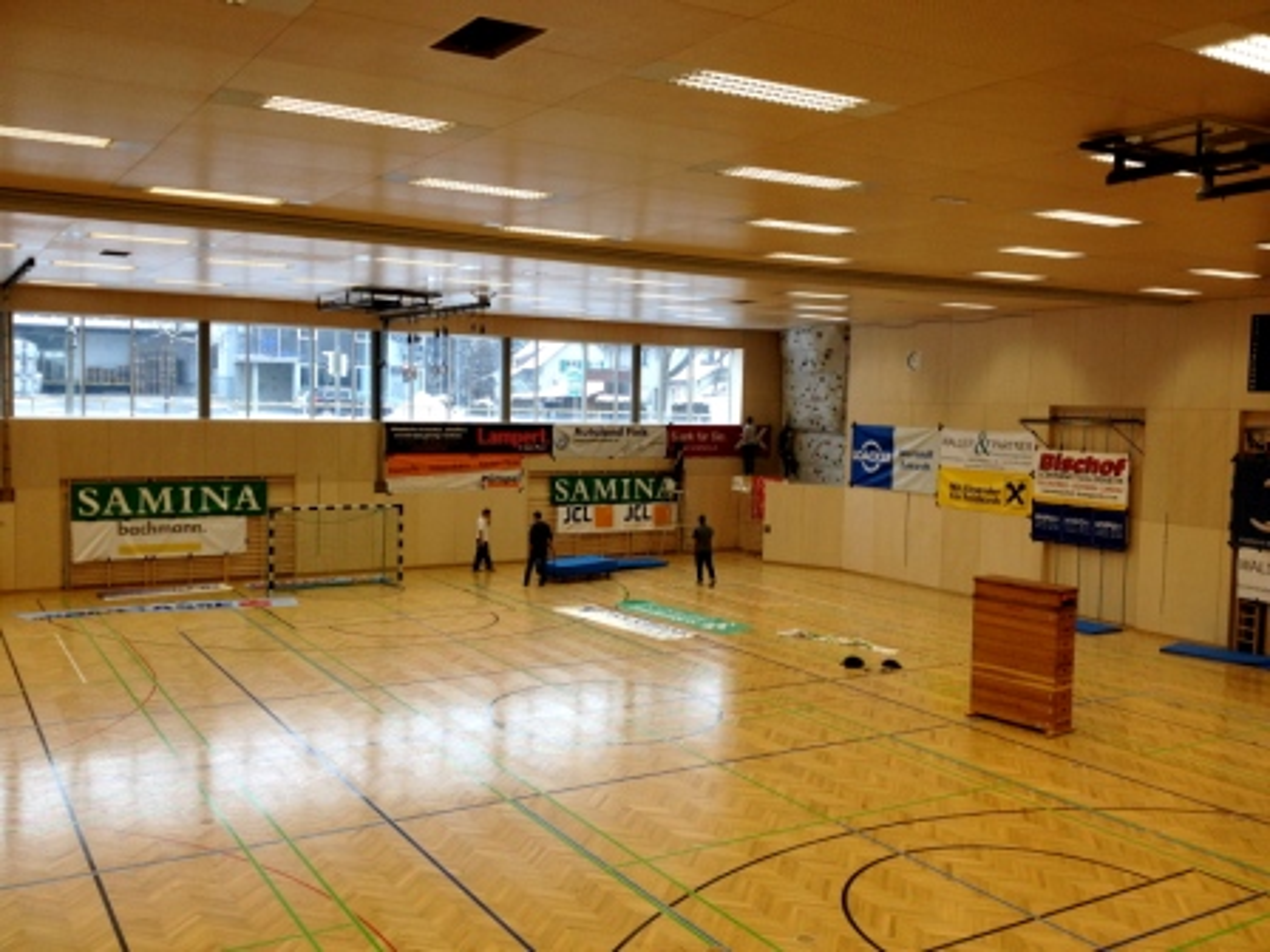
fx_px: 1284
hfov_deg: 52.6
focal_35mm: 35
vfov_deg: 40.7
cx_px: 635
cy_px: 476
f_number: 2.4
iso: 80
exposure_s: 1/120
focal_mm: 4.28
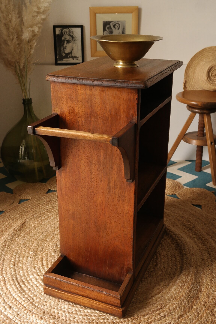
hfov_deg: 31.2
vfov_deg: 45.4
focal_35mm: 43
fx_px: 387
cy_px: 162
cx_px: 108
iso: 800
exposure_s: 1/25
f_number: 5.6
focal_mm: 28
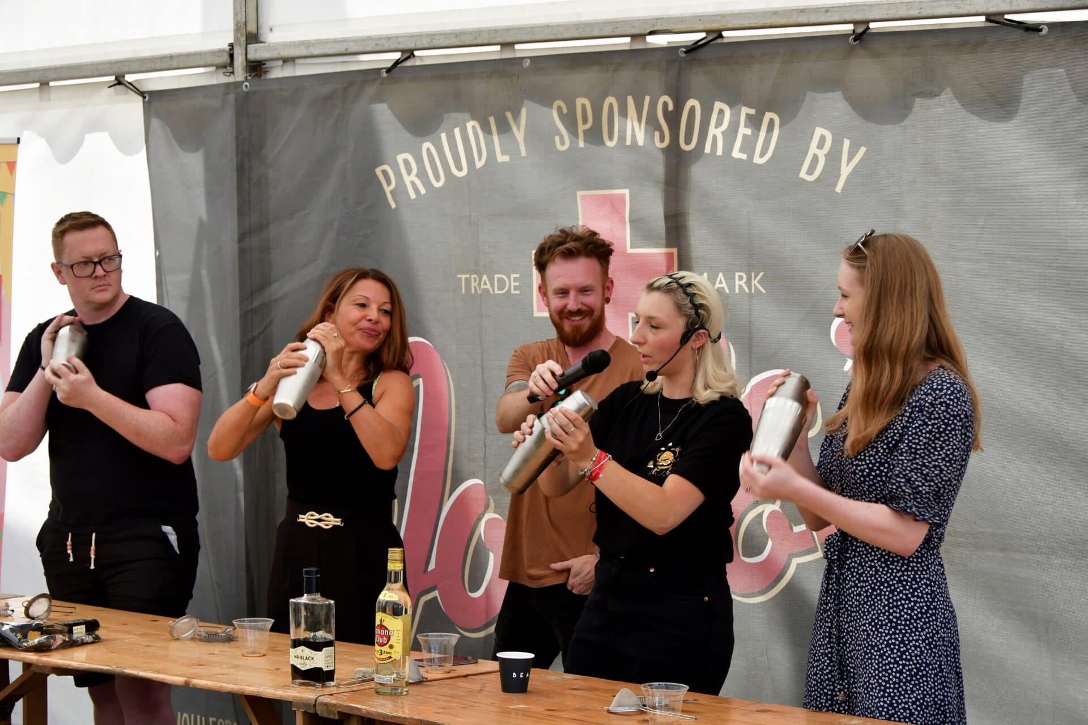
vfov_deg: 16.6
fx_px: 2493
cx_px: 544
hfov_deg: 24.6
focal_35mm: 82
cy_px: 362
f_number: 8
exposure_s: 1/250
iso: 500
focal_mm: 55
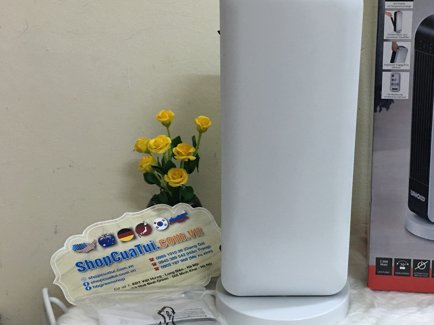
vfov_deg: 34.3
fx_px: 527
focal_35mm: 42
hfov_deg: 43.7
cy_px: 153
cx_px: 313
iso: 125
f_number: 2.2
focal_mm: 4.15
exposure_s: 1/17
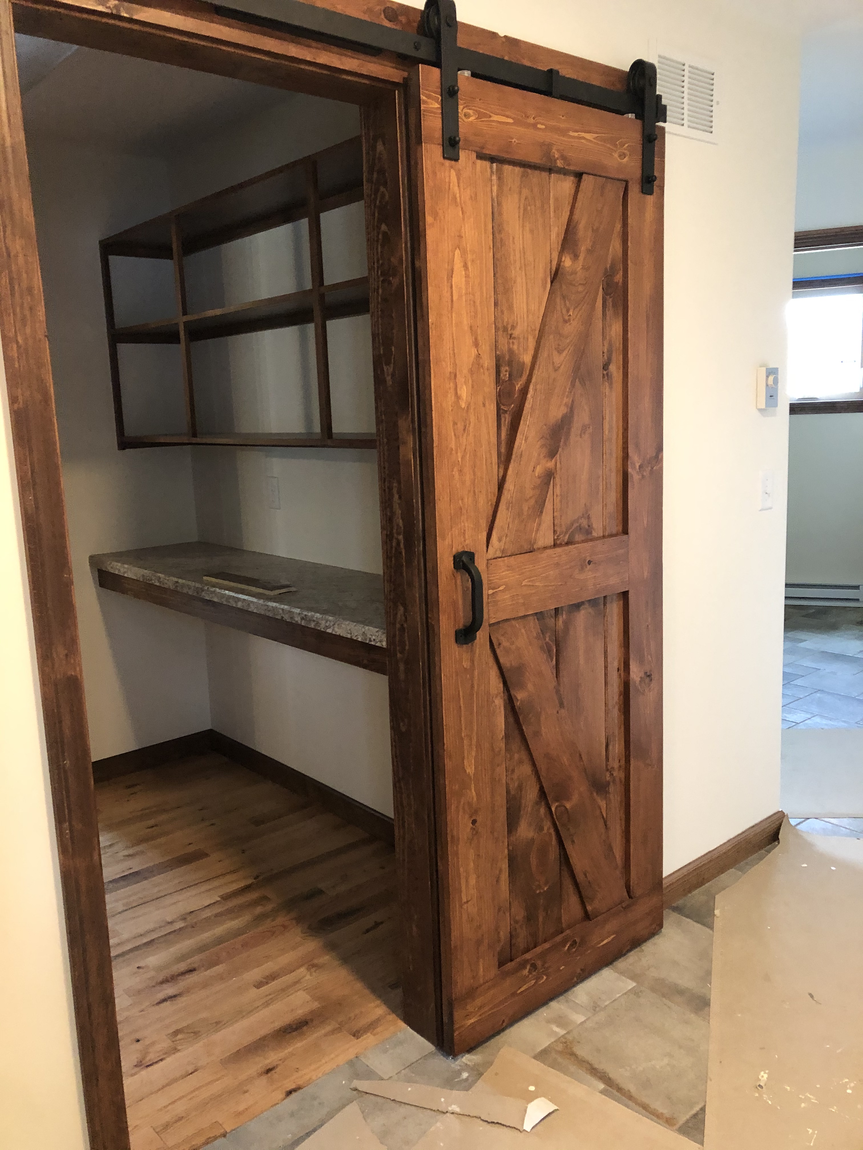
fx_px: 931
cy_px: 575
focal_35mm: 28
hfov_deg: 49.7
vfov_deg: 63.4
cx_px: 432
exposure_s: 1/13
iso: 100
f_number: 1.8
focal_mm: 3.99
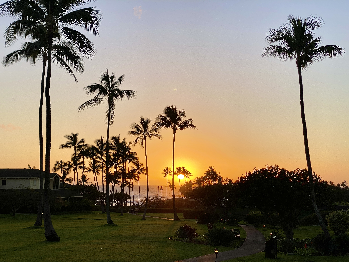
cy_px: 131
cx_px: 174
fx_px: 524
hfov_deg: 36.8
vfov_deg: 28.0
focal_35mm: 52
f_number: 2
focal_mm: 6
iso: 20
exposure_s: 1/727
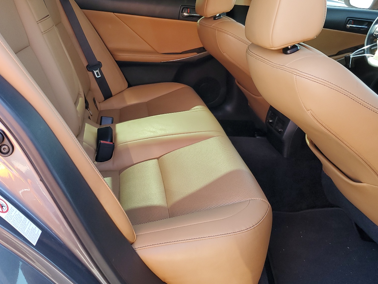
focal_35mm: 35
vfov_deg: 40.2
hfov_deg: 52.5
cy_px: 97
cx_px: 168
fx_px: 382
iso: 59
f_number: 1.5
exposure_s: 1/120
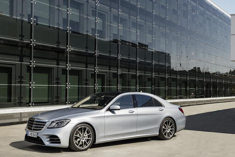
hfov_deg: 38.2
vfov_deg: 26.0
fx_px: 339
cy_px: 78
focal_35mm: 52
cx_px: 118
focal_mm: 52
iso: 100
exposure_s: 1/160
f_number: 11
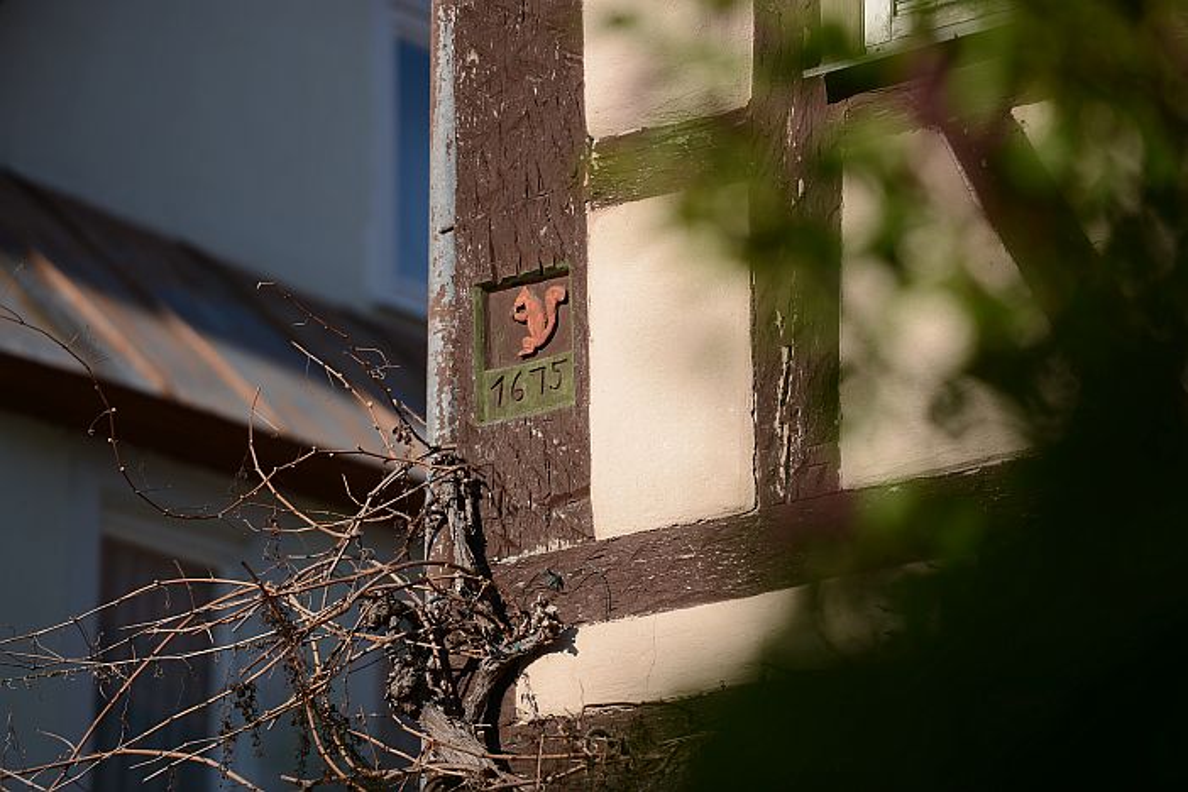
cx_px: 594
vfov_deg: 7.8
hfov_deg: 11.7
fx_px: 5775
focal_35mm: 175
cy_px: 396
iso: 100
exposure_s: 1/1600
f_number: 2.8
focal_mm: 175
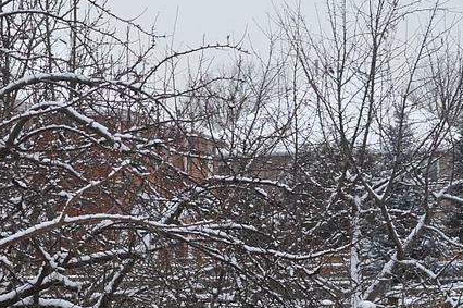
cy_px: 199
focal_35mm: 155
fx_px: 1990
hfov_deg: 13.2
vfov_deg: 8.8
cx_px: 114
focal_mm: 55
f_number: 5.6
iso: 100
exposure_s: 1/50
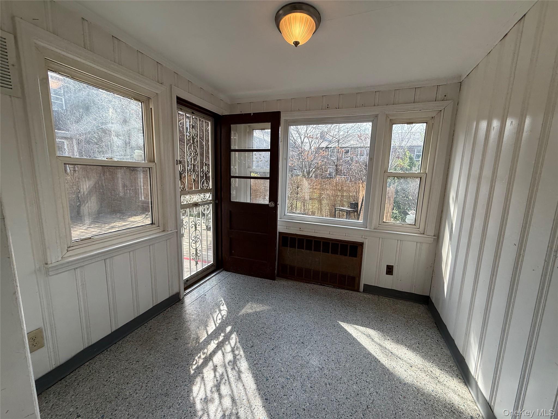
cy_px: 210
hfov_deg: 102.1
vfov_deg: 85.7
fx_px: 226
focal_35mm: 14
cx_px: 279
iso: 64
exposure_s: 1/261
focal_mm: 2.22
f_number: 2.2
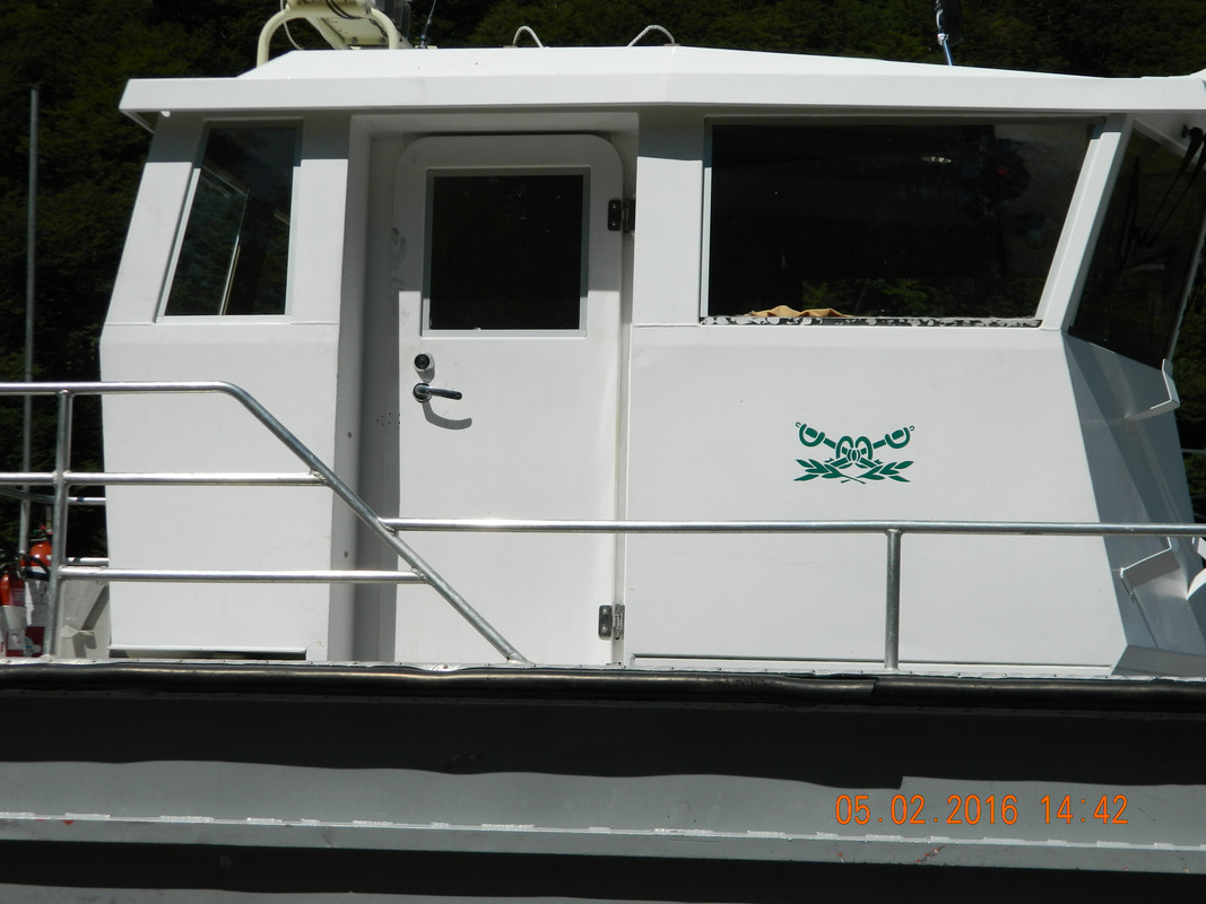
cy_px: 452
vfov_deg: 17.6
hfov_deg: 23.3
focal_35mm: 84
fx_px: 2926
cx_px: 603
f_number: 11.9
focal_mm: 15.1
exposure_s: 1/250
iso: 80
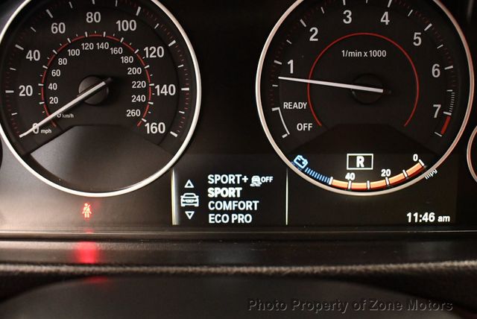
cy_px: 160
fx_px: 477
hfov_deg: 53.1
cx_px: 238
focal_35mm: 36
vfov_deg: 36.9
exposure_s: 1/60
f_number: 3.5
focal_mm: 18
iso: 6400
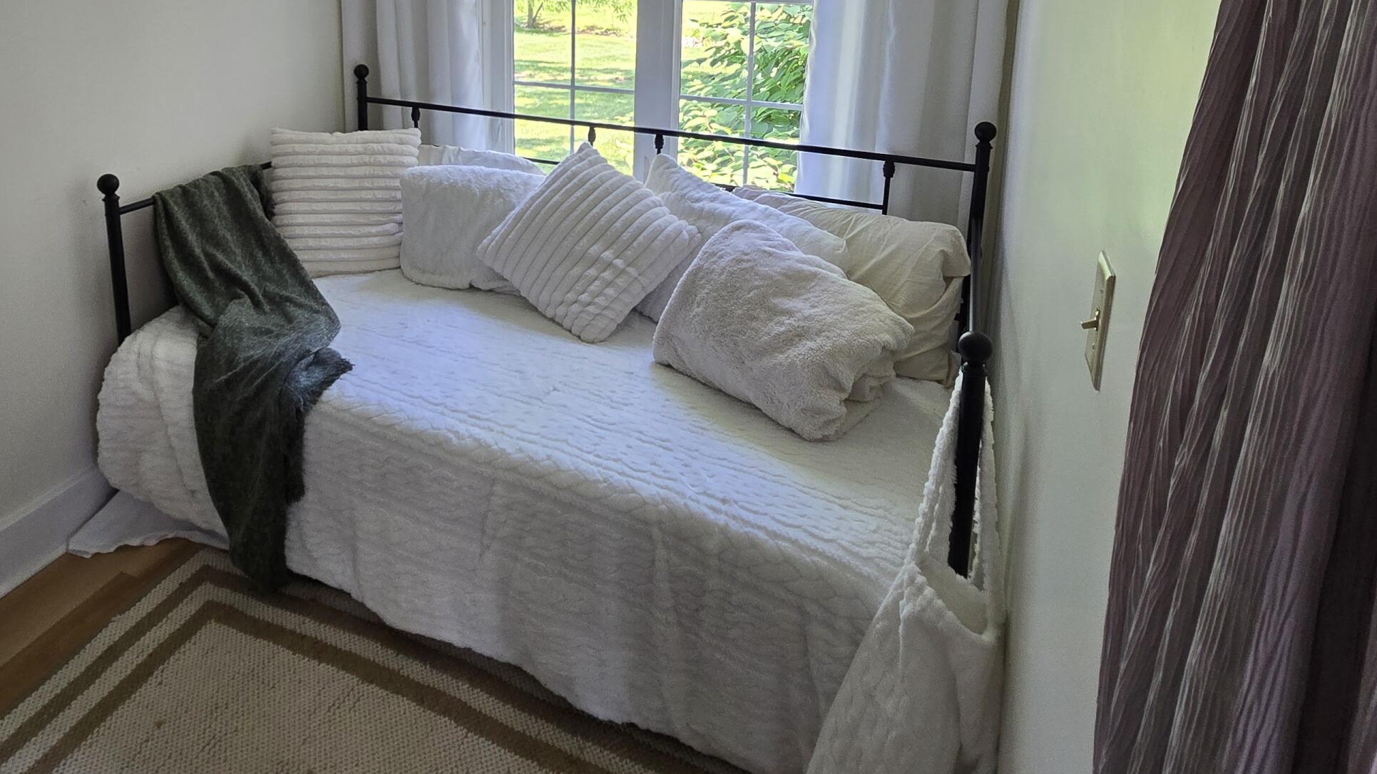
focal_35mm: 22
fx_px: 803
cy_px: 90
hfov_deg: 80.2
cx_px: 551
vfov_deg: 46.8
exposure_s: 1/60
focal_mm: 2.2
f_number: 2.2
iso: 100
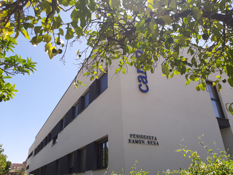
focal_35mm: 26
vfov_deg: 53.1
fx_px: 175
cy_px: 88
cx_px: 116
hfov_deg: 67.3
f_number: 1.7
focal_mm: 3.93
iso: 40
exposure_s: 1/1730
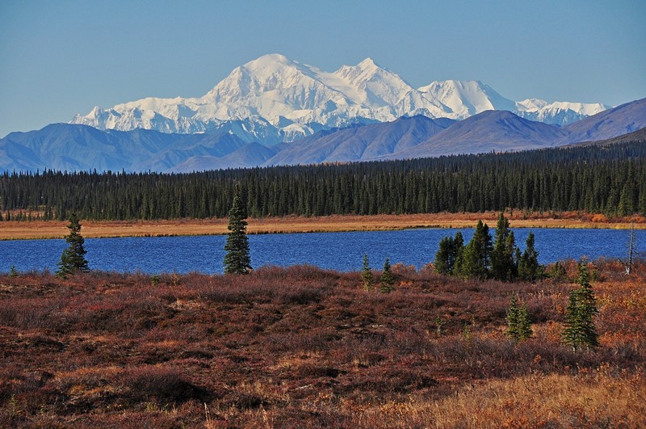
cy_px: 214
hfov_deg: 11.4
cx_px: 323
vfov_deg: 7.6
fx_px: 3225
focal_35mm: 180
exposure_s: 1/1250
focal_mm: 120
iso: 200
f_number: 9
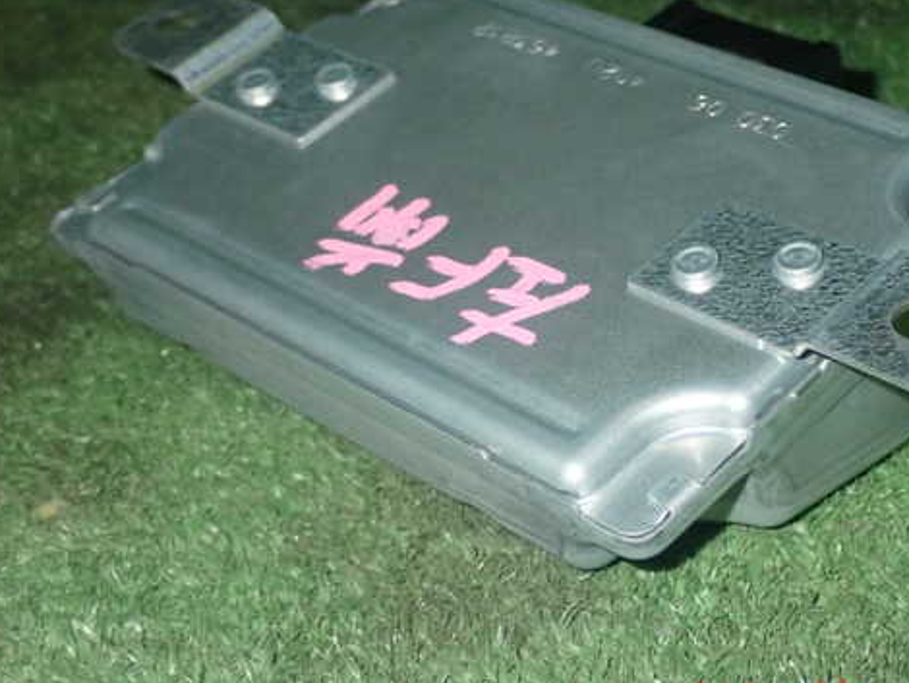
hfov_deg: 26.3
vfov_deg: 19.9
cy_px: 290
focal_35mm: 74
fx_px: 1944
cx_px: 553
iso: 800
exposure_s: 1/60
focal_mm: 10.35
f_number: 10
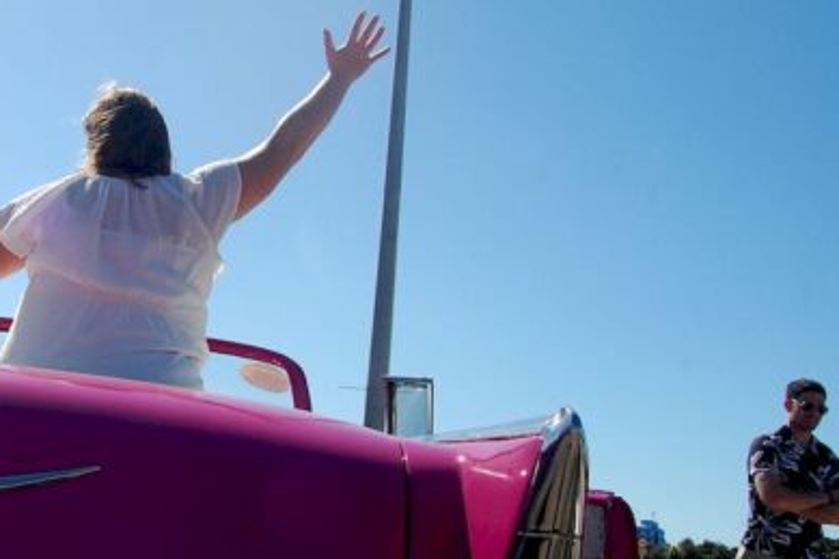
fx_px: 1211
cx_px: 60
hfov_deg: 35.6
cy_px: 325
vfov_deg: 25.9
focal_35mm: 52
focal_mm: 18
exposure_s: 1/250
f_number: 10
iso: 200
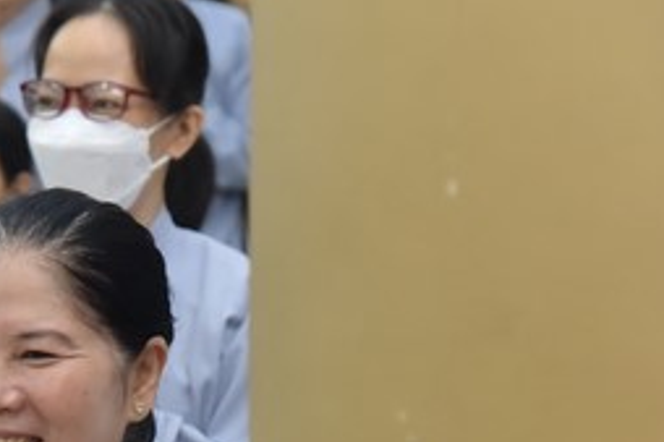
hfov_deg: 9.7
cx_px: -84
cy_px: 377
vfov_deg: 6.5
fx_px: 3871
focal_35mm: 210
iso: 4000
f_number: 5
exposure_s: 1/160
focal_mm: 82
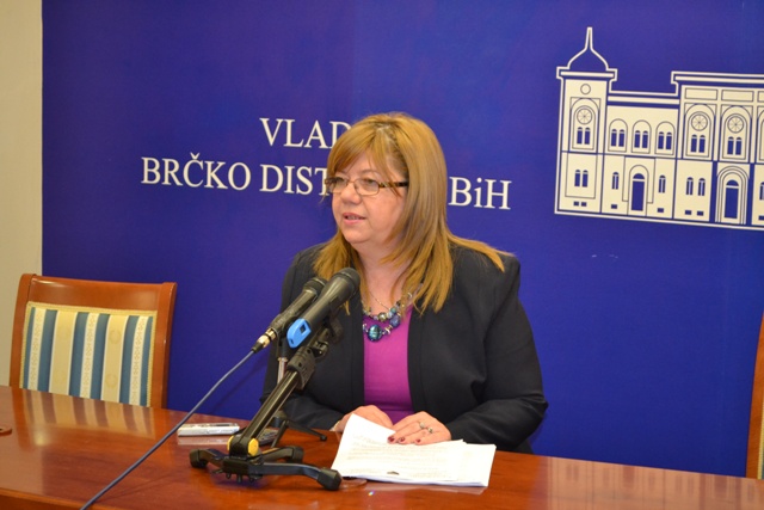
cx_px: 382
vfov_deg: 16.6
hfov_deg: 24.6
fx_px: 1751
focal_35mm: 82
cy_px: 255
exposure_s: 1/60
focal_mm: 55
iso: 2200
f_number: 5.6
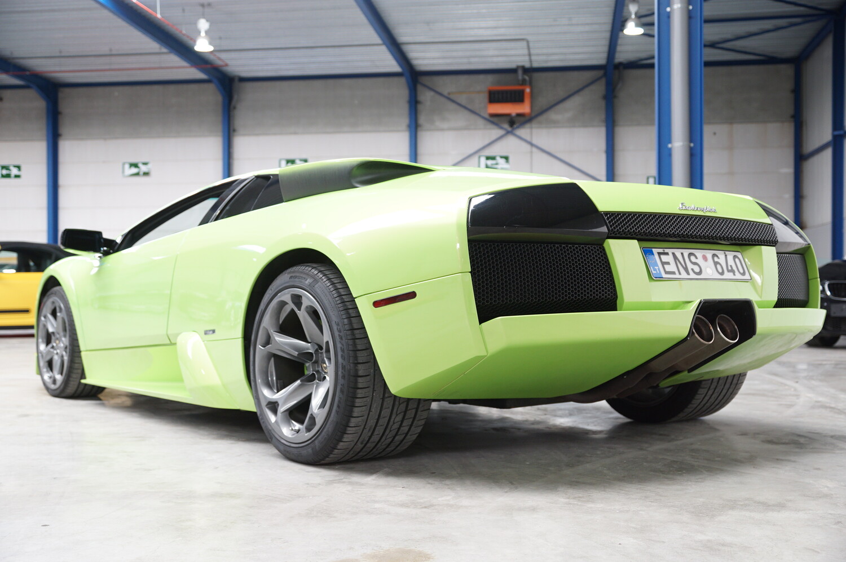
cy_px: 281
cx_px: 423
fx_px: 986
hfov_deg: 46.4
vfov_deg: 31.8
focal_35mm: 42
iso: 250
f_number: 2.8
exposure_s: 1/60
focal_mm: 28
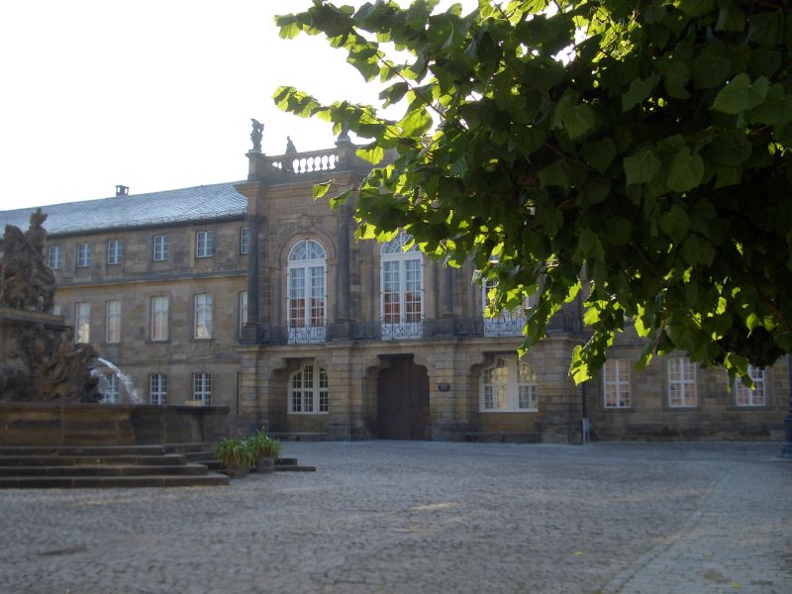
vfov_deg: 35.1
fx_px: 938
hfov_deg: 45.8
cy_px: 297
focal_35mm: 41
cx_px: 396
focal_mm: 6.8
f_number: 2.8
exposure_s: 1/320
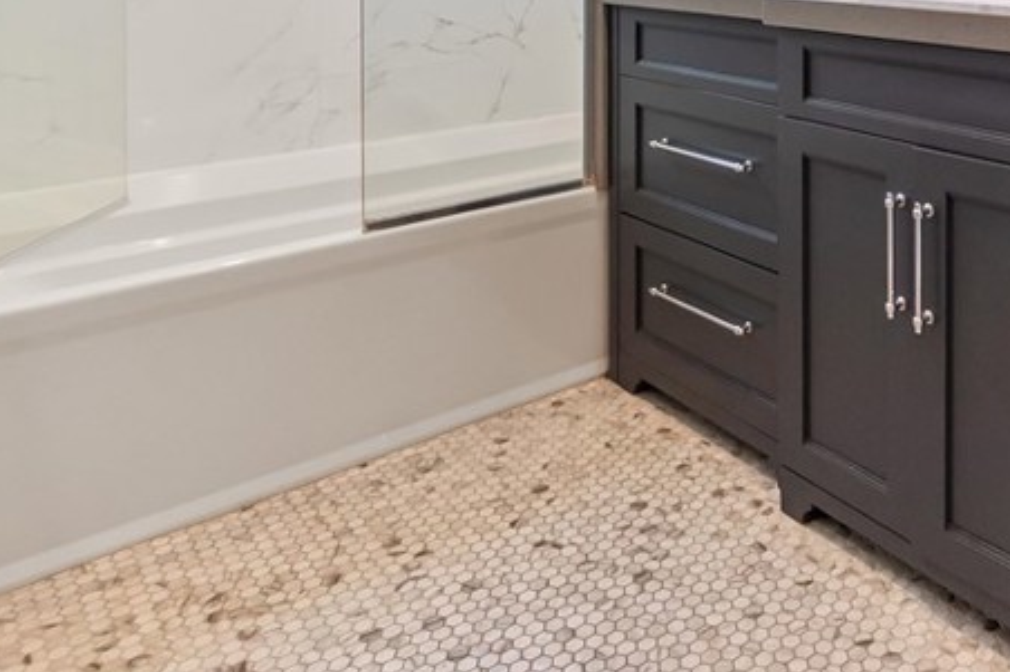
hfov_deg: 50.4
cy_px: -64
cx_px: 883
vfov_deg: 33.9
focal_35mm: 34
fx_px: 953
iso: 400
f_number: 8
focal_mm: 10
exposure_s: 1/15
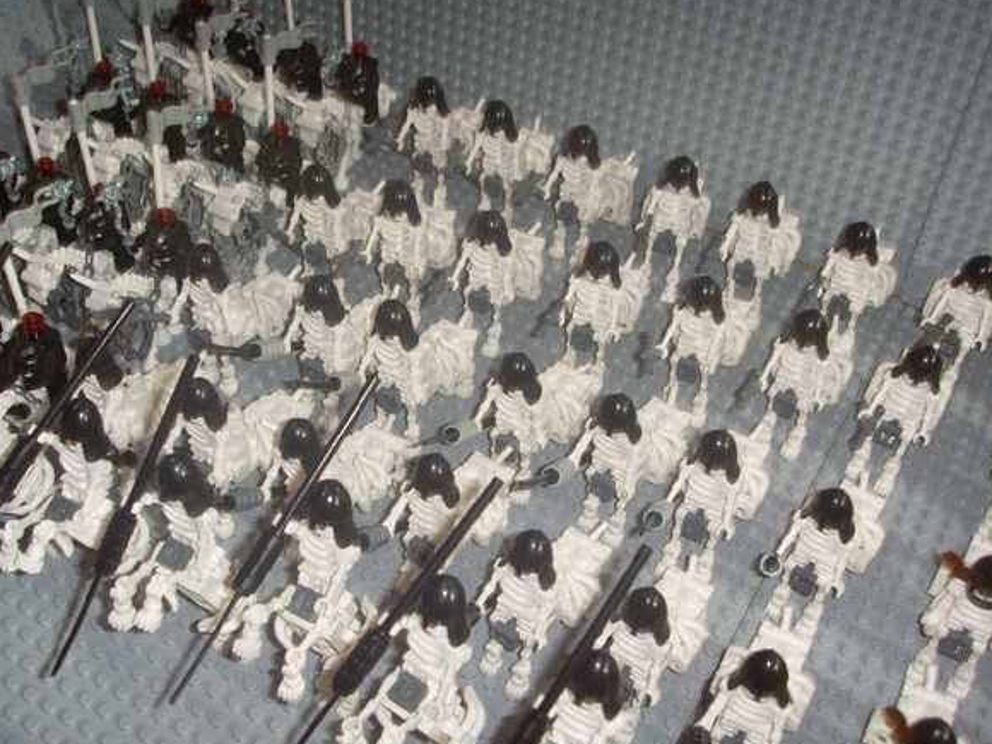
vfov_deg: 33.6
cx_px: 462
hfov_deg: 43.8
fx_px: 1232
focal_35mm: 43
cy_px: 400
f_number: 3.5
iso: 100
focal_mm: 6.6
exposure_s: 1/45
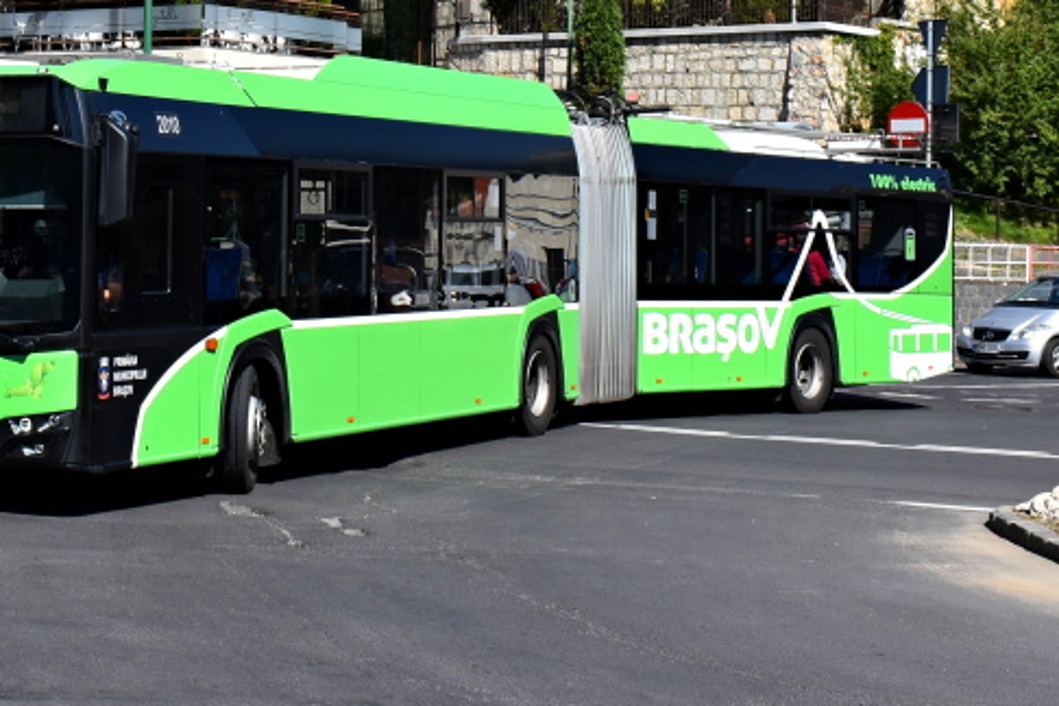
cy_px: -29
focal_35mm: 79
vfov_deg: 16.8
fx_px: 2325
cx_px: 279
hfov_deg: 25.4
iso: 200
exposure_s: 1/400
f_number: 10
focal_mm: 25
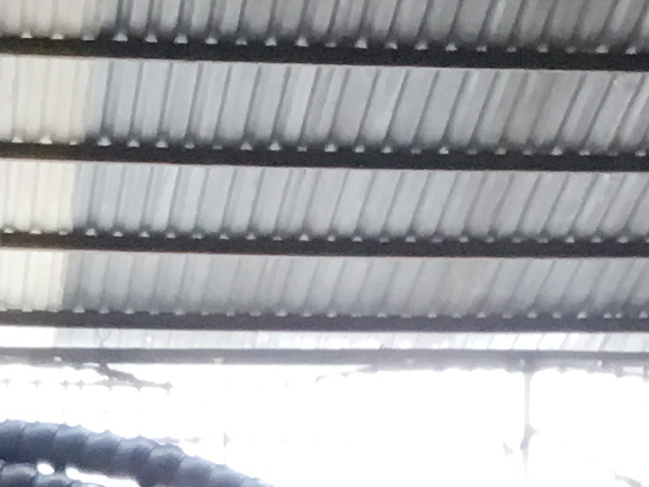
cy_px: 1322
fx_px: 3357
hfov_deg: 10.9
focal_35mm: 179
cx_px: -23
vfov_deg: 7.5
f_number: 2.4
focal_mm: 3.3
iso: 40
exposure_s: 1/33
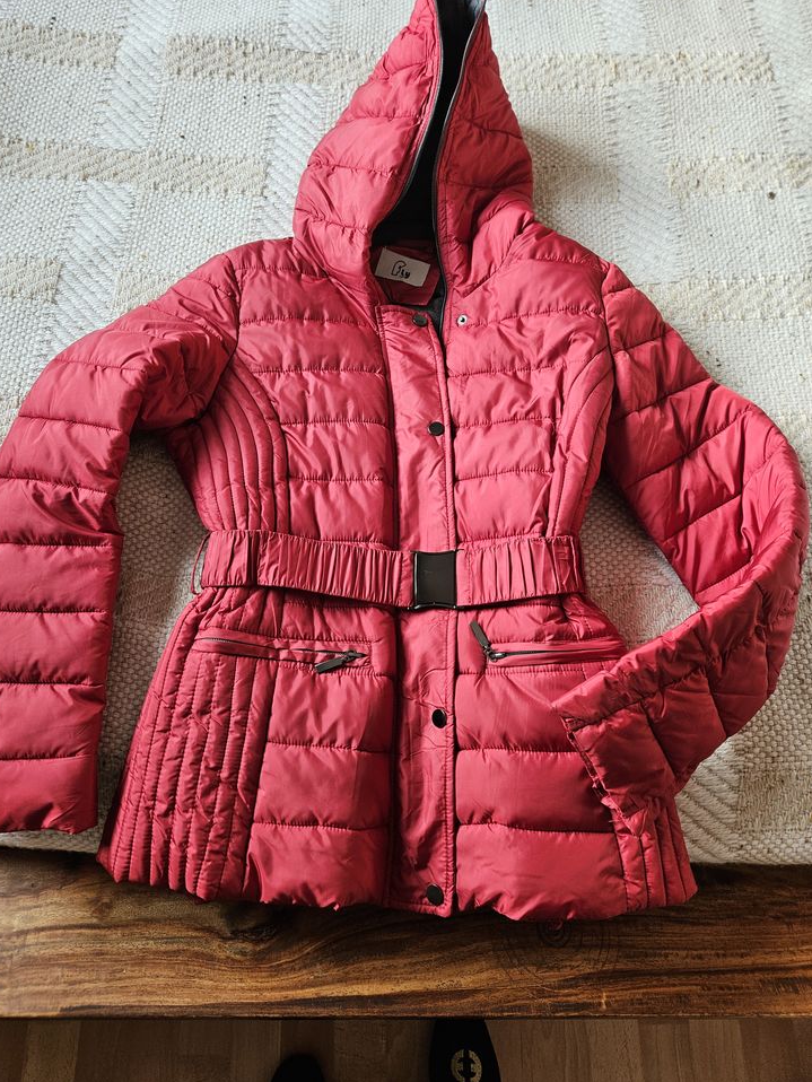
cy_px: 522
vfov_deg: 71.6
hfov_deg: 56.8
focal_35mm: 24
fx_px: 750
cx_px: 391
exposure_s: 1/100
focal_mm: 5.4
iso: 64
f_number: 1.8
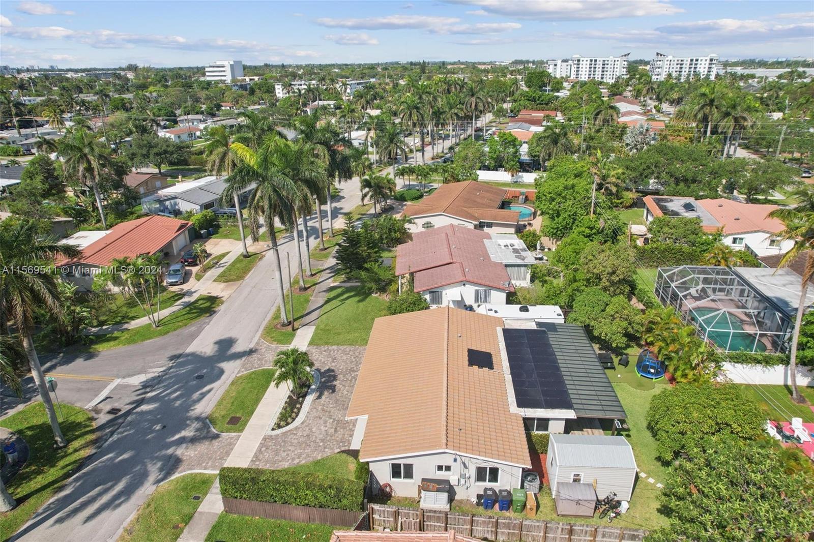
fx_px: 497
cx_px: 407
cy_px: 271
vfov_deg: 57.2
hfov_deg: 78.6
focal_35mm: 22
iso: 120
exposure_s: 1/2500
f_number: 2.8
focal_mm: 8.4
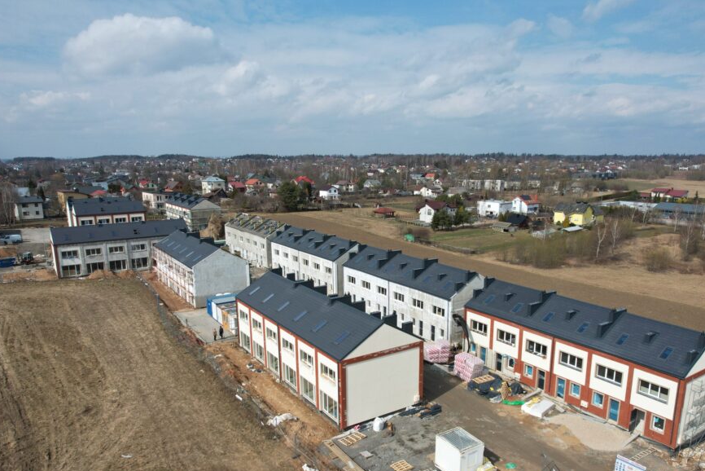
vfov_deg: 49.3
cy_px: 277
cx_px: 381
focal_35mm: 26
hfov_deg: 69.3
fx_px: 509
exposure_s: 1/2500
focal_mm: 8.38
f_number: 2.8
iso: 100
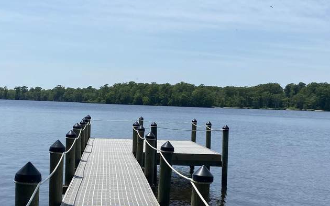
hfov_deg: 36.2
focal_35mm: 56
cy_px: 125
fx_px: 504
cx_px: 149
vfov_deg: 23.1
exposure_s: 1/5025
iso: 32
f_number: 1.8
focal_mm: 4.25
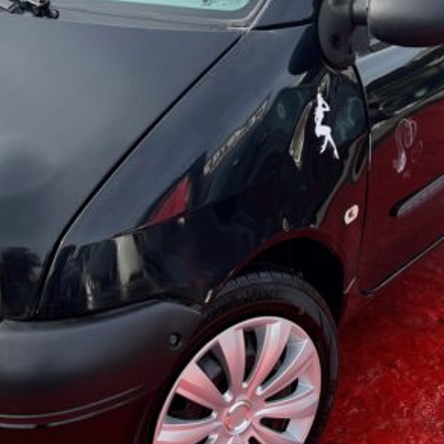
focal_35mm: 63
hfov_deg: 27.1
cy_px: 137
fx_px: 914
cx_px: 144
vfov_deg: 27.1
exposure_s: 1/1252
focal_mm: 5.7
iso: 50
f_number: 1.5
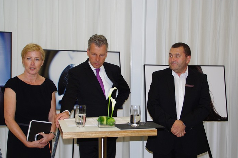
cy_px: 86
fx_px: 370
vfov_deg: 24.2
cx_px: 121
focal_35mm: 56
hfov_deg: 35.7
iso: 400
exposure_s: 1/45
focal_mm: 33
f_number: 4
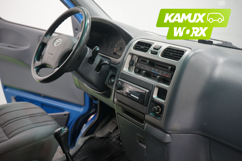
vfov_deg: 32.6
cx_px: 121
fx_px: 276
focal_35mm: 41
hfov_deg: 47.4
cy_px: 80
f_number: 4.5
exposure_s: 1/20
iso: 800
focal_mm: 41
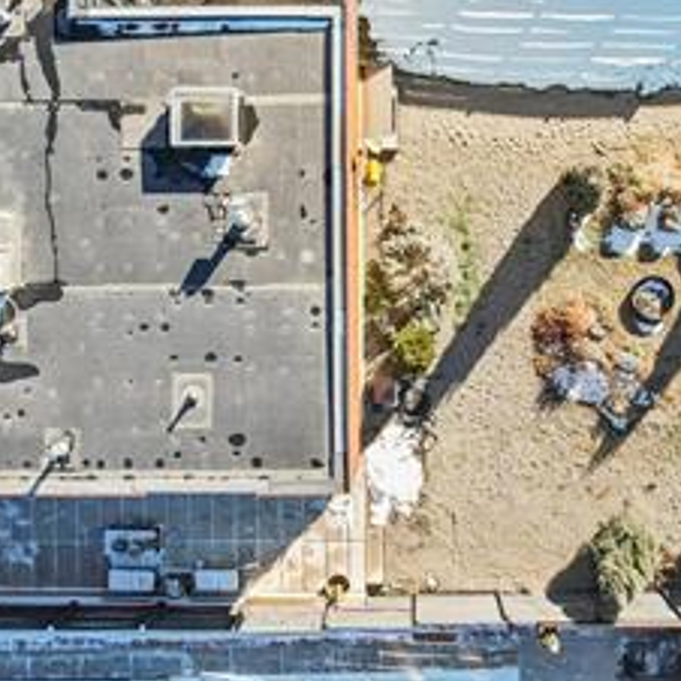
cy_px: 274
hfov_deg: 32.1
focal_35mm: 53
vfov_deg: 32.1
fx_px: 1180
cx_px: 422
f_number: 2.8
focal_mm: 8.4
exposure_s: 1/240
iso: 160
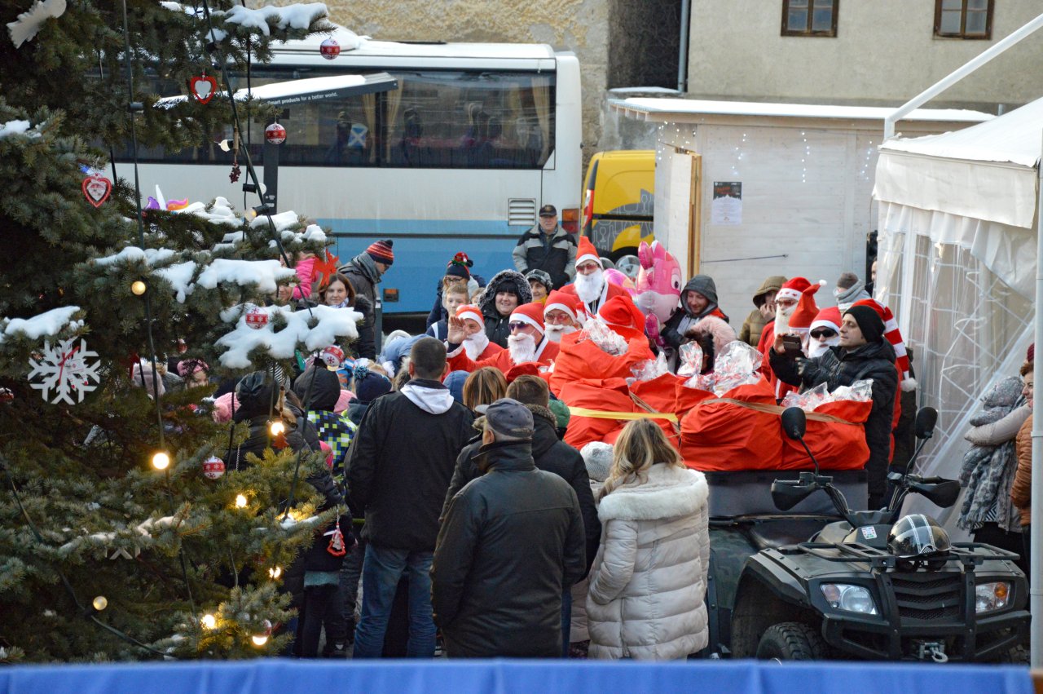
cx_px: 522
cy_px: 347
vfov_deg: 12.2
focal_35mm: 112
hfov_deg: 18.2
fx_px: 3256
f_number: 5.3
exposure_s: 1/500
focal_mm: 75
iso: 2000
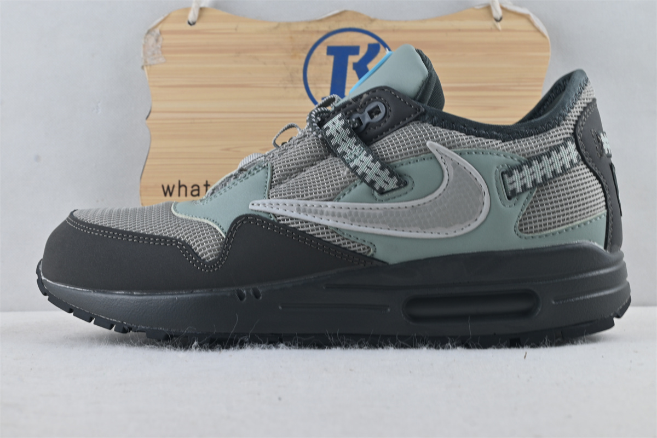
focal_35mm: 49
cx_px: 328
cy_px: 219
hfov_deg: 40.5
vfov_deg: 27.7
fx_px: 890
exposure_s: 1/15
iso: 100
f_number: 10
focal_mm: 32.5
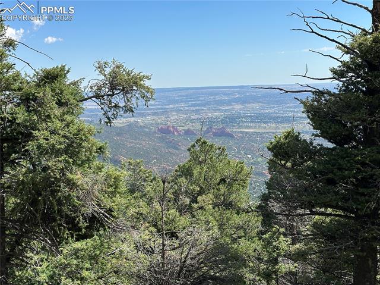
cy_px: 142
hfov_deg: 39.7
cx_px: 190
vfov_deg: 30.2
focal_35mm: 48
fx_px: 527
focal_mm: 6.86
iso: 64
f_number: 1.78
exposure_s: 1/3367
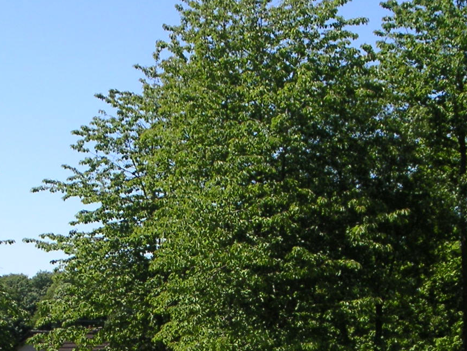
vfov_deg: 16.0
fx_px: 1214
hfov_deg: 21.7
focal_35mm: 90
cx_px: 153
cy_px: 383
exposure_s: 1/750
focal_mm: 6
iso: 50
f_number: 2.8
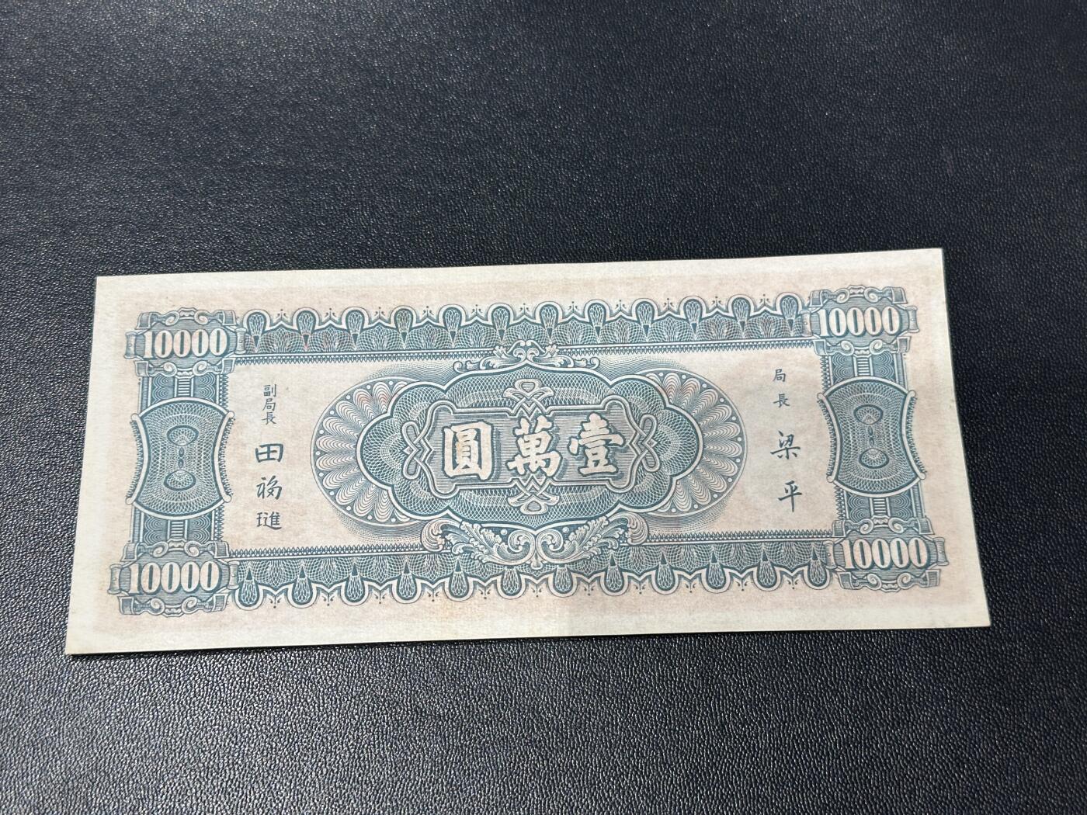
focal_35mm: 48
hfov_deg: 39.7
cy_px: 408
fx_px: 1507
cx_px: 544
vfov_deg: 30.3
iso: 125
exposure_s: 1/50
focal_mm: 6.86
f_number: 1.78
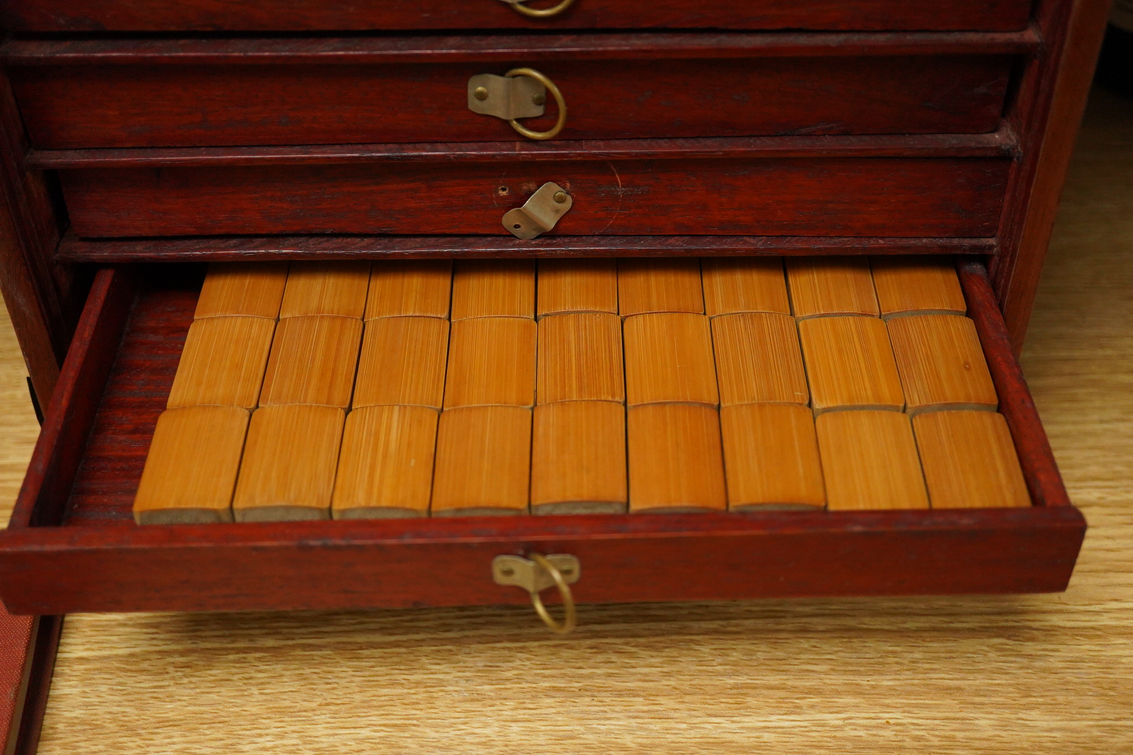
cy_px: 378
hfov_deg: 43.6
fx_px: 1416
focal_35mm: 45
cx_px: 566
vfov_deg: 29.9
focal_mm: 30
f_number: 3.5
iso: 2500
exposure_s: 1/500
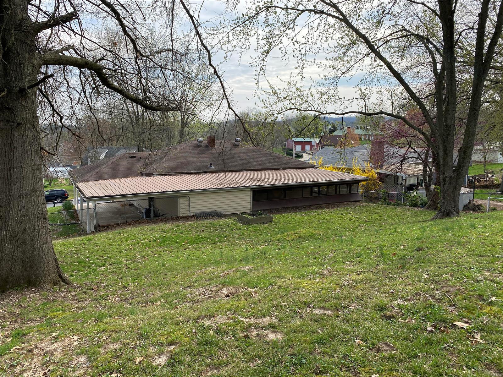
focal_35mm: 26
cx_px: 252
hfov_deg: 67.3
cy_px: 188
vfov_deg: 53.1
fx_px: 378
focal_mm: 4.25
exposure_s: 1/1587
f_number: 1.8
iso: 32
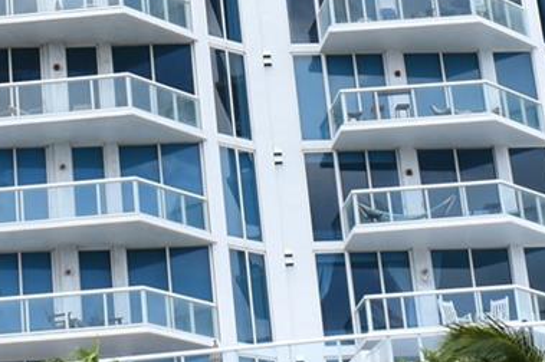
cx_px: 46
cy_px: -261
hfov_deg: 13.9
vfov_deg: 9.0
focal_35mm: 146
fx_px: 2208
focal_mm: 18
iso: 100
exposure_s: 1/125
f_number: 7.1
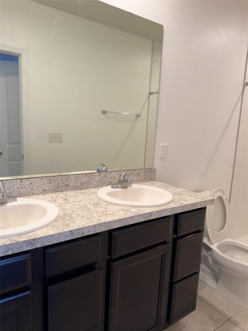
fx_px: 229
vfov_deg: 71.6
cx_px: 124
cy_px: 166
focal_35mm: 24
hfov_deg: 56.8
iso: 125
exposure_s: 1/120
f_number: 1.78
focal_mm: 6.76
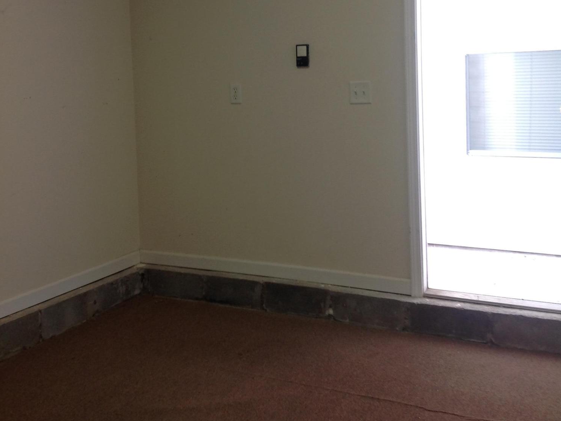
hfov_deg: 40.4
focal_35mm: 47
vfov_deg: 30.4
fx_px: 762
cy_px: 112
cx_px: 280
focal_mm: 4.28
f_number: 2.4
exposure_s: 1/24
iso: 50
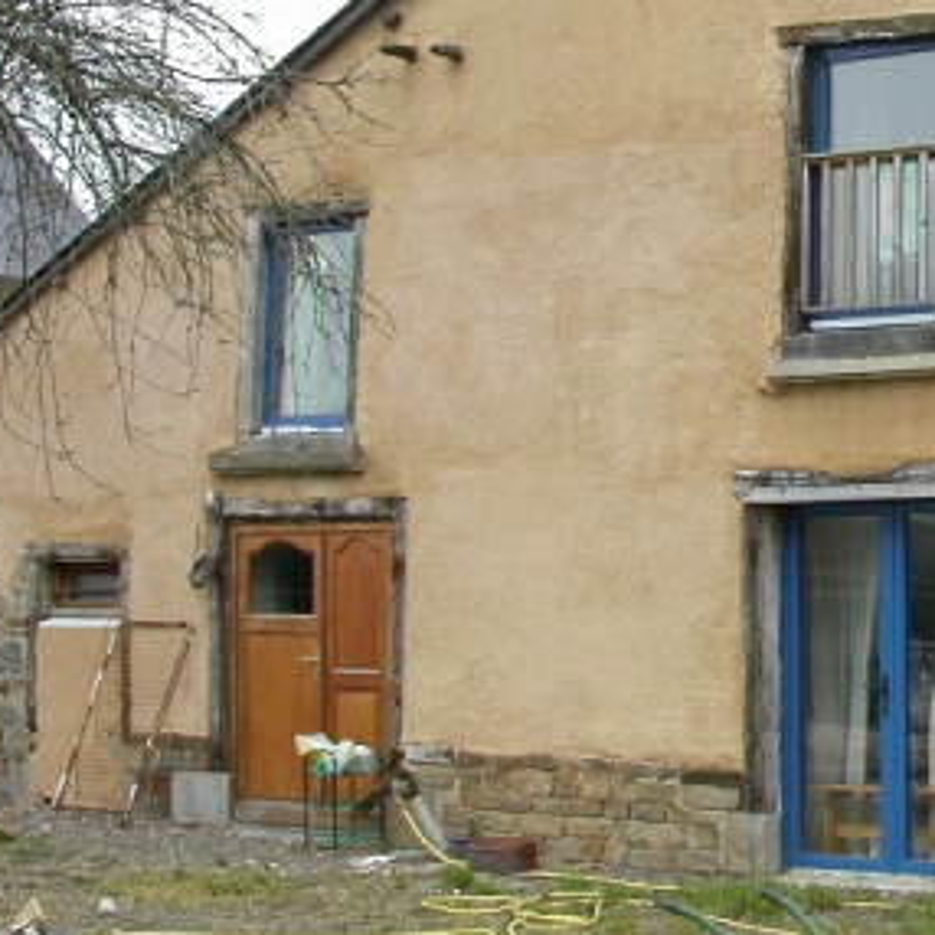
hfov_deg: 20.7
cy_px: 262
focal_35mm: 80
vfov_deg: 21.5
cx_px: 1013
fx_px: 2445
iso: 100
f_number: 4.2
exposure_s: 1/115
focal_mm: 7.85
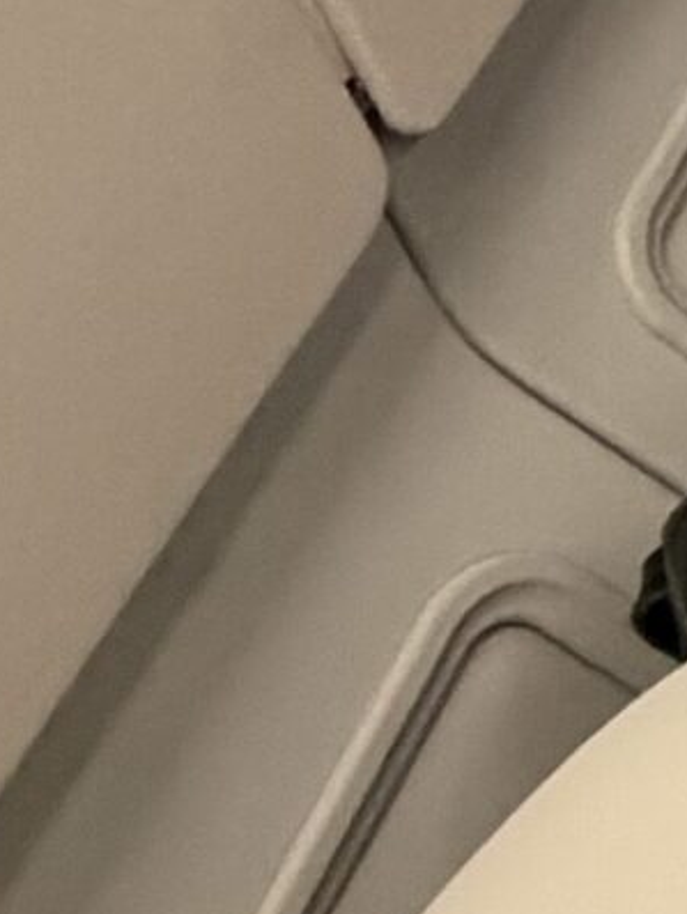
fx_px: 2379
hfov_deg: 10.9
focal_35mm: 90
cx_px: 2063
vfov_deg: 19.5
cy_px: -374
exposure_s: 1/57
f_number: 2.2
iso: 640
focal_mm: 2.22
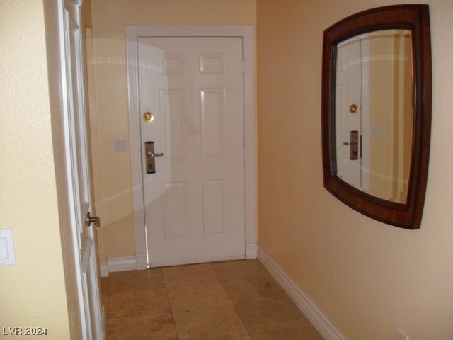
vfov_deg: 40.7
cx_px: 226
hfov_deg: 52.6
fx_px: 458
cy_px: 170
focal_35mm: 35
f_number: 3
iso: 200
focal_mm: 6.3
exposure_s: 1/45
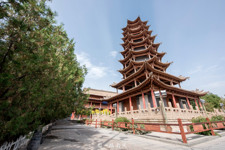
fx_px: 88
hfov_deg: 104.2
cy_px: 75
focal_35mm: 14
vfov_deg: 81.3
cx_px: 112
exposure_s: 1/80
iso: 160
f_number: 13
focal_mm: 14
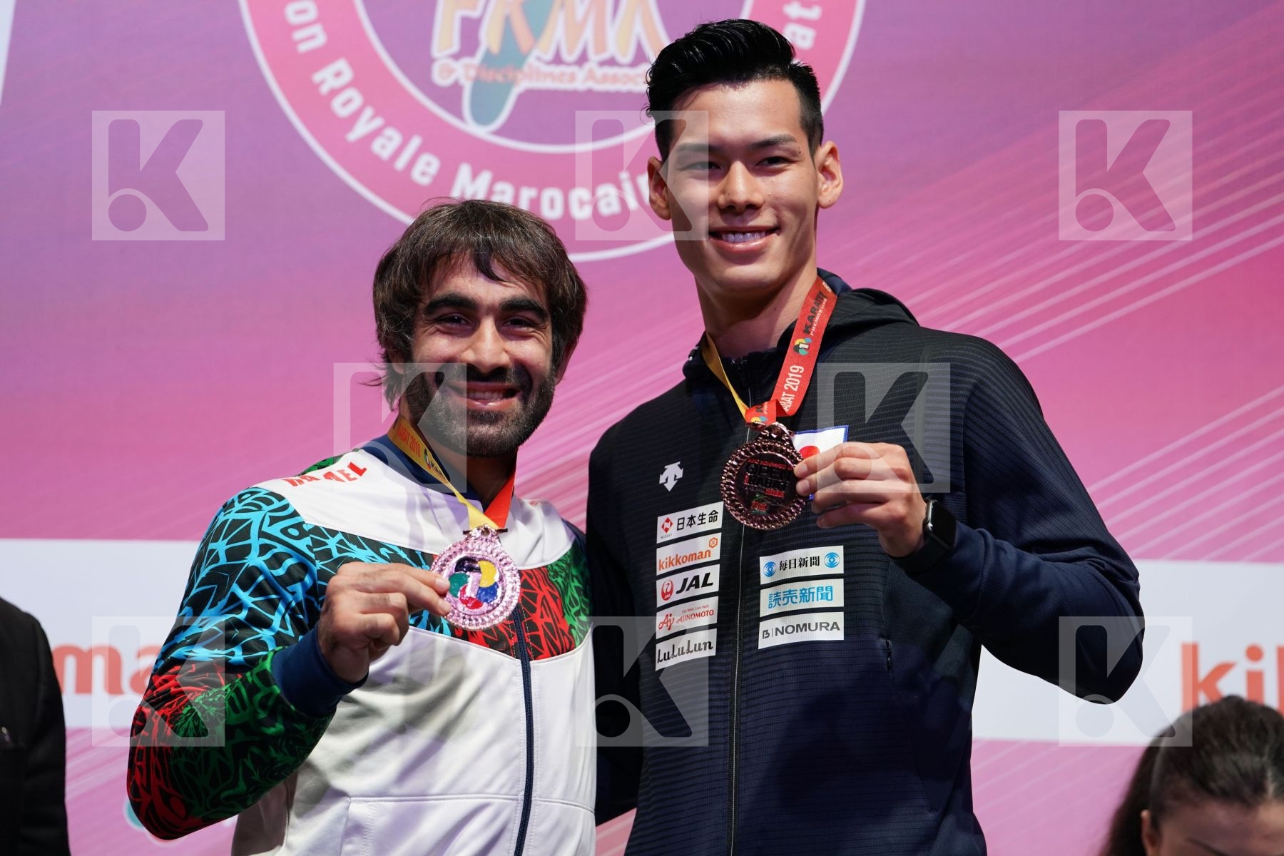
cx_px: 642
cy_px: 428
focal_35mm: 191
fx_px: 6812
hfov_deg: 10.8
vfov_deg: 7.2
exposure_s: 1/250
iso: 1250
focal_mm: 191
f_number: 3.5
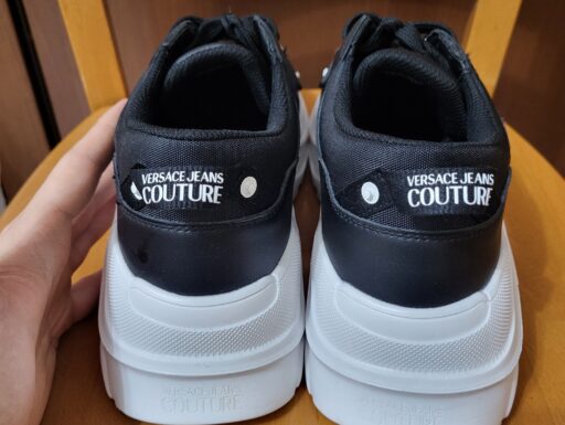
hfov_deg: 67.3
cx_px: 282
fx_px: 425
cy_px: 212
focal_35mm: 26
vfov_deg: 53.1
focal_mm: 5.4
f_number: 1.8
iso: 640
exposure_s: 1/50
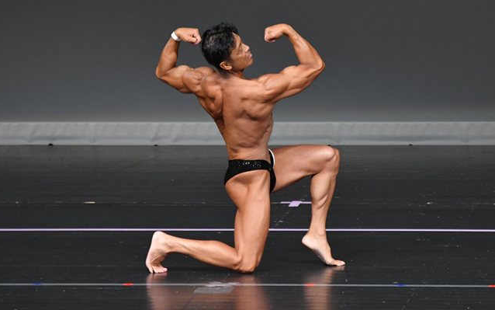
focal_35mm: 464
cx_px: 279
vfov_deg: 2.8
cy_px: 156
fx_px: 6261
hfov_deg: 4.5
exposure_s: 1/400
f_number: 5.6
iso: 4000
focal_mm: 250
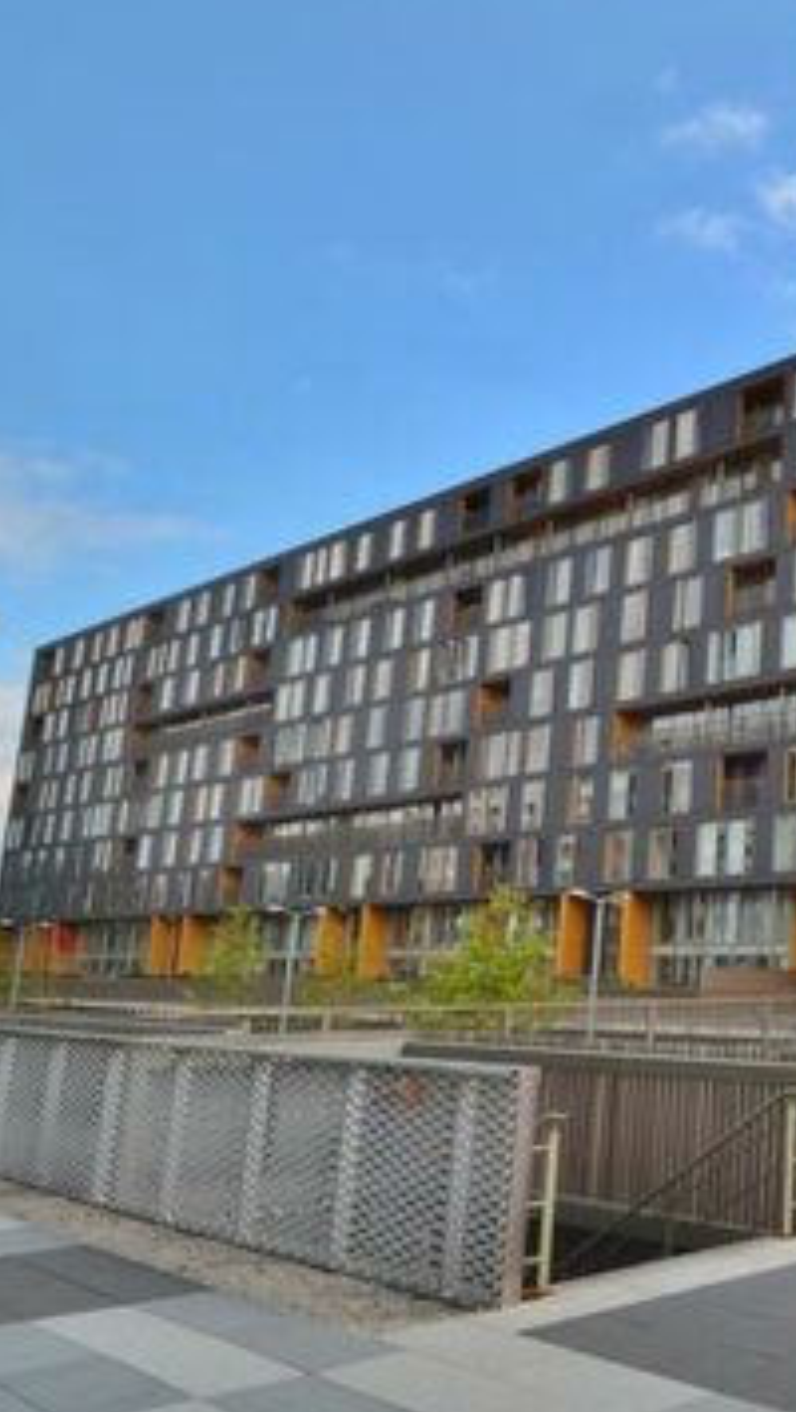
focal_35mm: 31
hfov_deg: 31.3
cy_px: 750
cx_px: 971
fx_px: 1162
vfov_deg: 62.6
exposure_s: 1/160
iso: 100
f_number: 8
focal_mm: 10
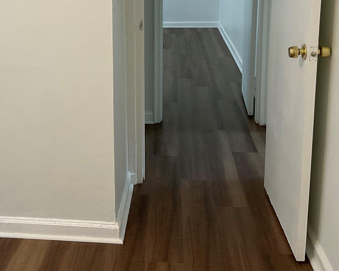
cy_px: 57
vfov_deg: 28.1
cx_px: 110
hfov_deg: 35.0
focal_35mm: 53
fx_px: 532
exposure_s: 1/60
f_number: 1.8
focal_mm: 3
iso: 100
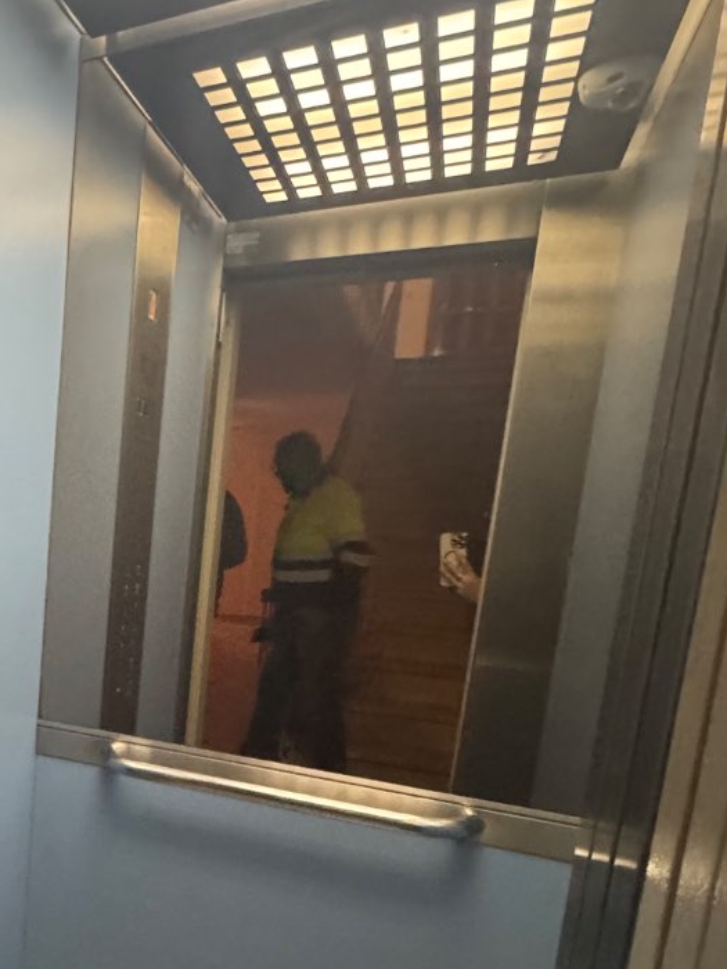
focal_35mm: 30
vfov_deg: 58.5
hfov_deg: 39.8
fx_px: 840
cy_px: 651
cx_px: -37
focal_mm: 2.22
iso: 1000
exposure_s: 1/50
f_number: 2.2
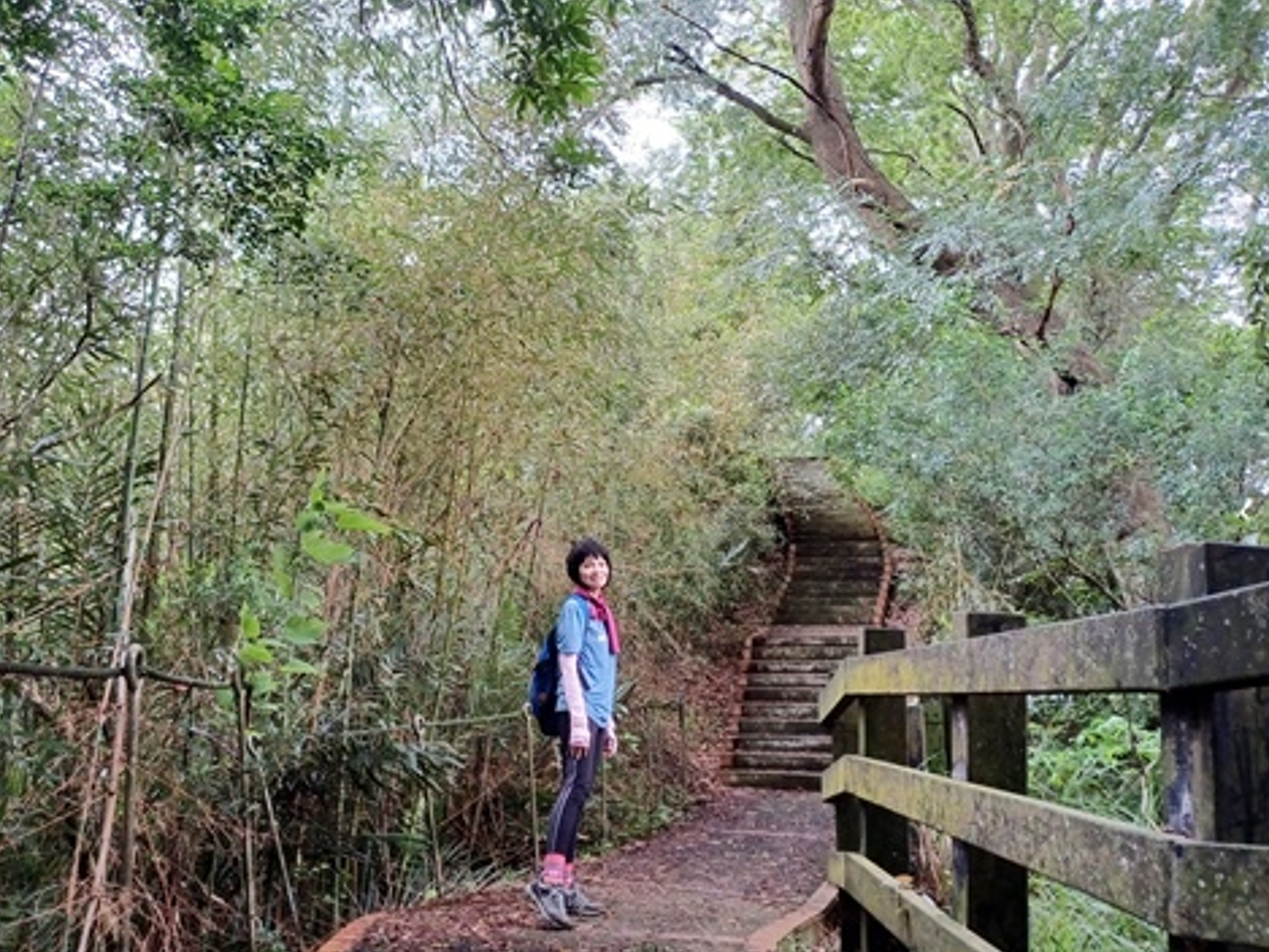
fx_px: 1173
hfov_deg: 56.6
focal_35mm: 32
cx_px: 538
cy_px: 430
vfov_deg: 44.1
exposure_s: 1/40
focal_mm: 4.6
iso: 250
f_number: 1.8
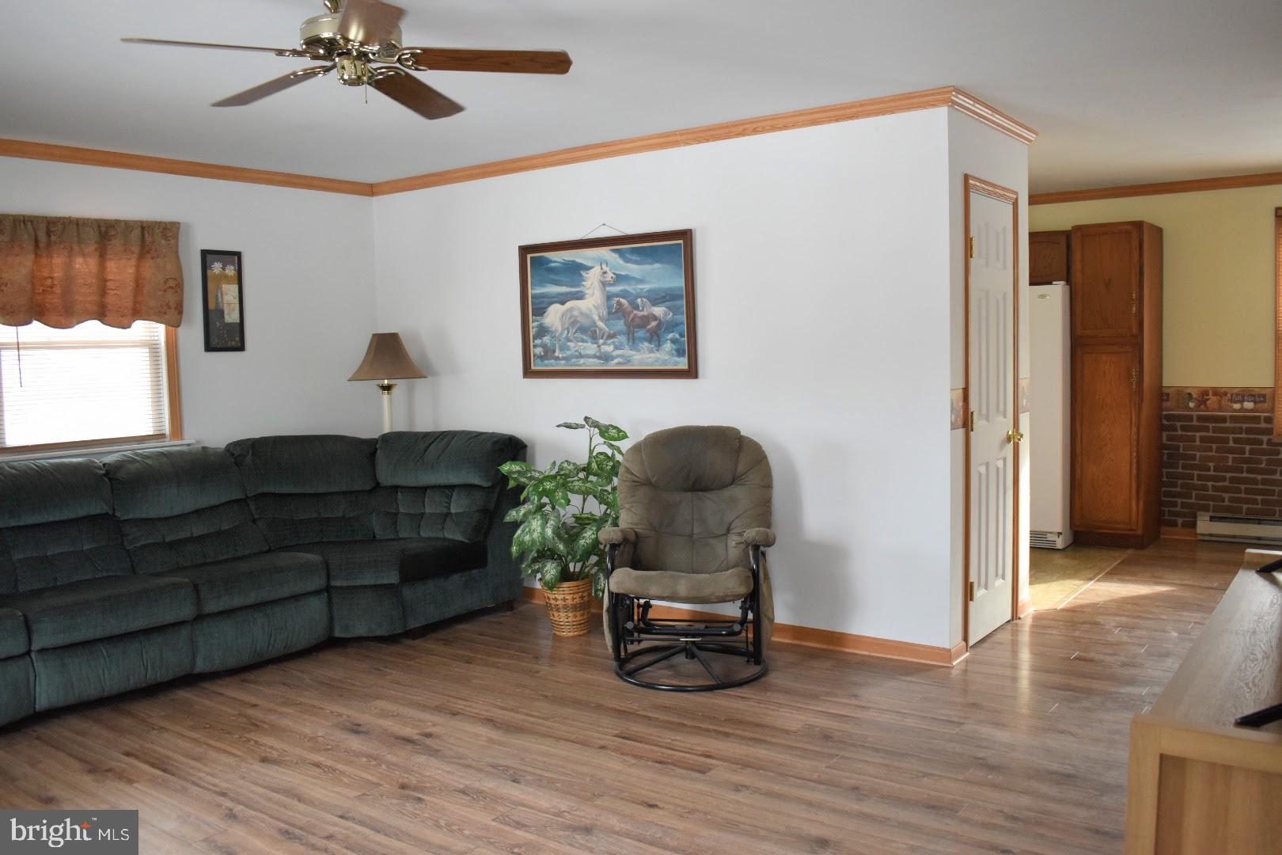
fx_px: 1068
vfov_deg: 43.6
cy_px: 428
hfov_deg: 61.9
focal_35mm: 30
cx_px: 641
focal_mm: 20
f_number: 3.5
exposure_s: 1/125
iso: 800
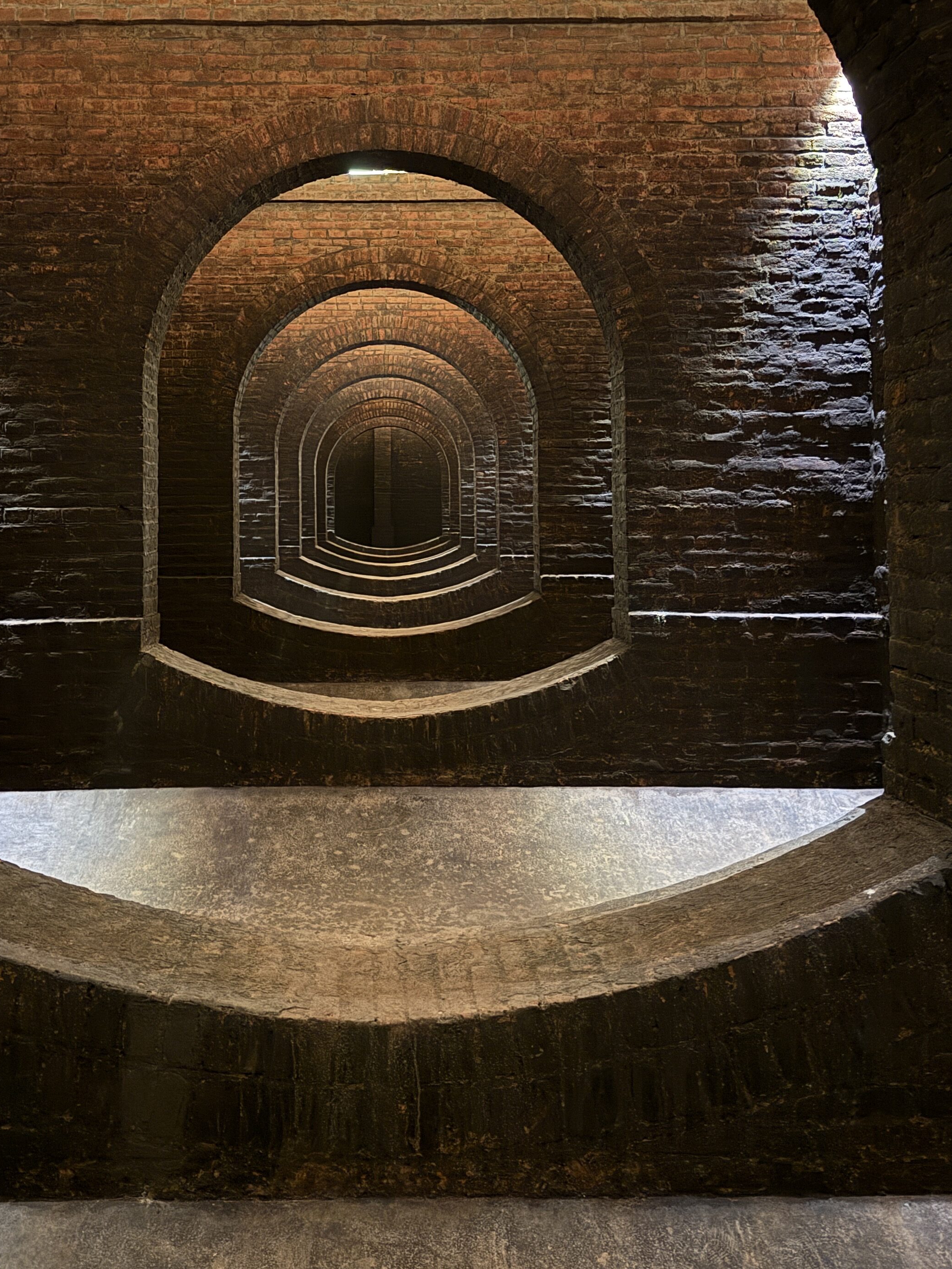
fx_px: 1283
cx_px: 396
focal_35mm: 35
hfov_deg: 40.6
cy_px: 461
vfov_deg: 52.0
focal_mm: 6.76
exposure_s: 1/9
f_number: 1.78
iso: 1250
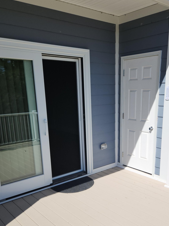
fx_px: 221
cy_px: 150
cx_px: 101
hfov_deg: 41.6
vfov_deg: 52.9
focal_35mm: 34
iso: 20
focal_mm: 5.4
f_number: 1.8
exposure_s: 1/2565
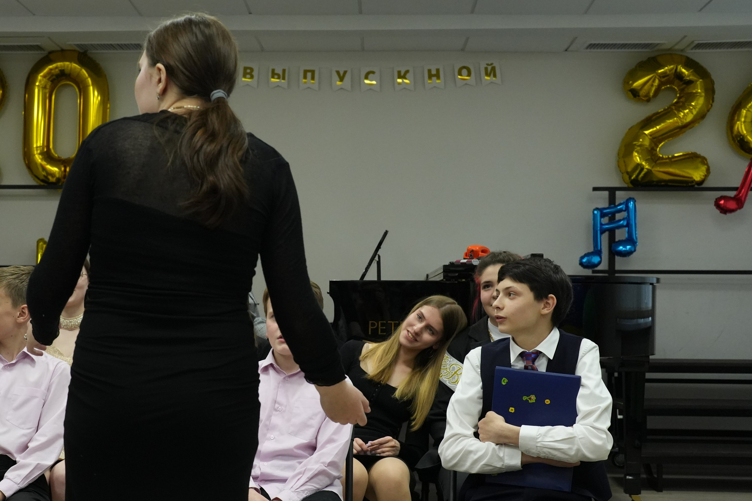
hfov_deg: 29.1
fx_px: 1441
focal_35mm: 69
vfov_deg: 19.7
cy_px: 297
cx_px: 288
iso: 4000
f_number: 5.6
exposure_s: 1/320
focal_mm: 50
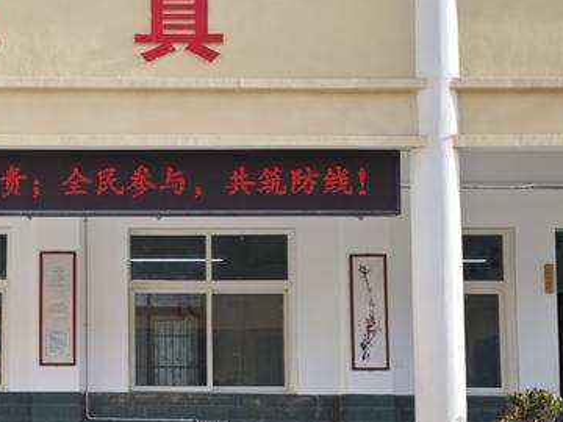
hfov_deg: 26.9
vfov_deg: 21.2
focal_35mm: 69
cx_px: 27
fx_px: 1122
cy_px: 303
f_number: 1.6
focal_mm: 6.55
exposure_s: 1/799
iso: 50
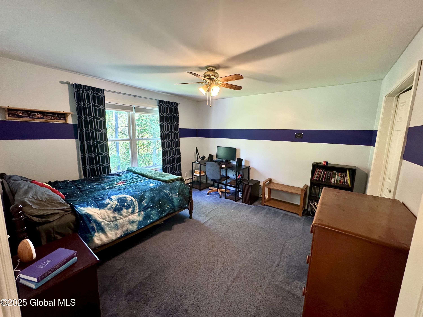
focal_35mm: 14
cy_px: 158
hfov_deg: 102.1
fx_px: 171
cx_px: 212
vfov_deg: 85.7
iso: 400
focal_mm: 2.22
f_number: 2.2
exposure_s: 1/60
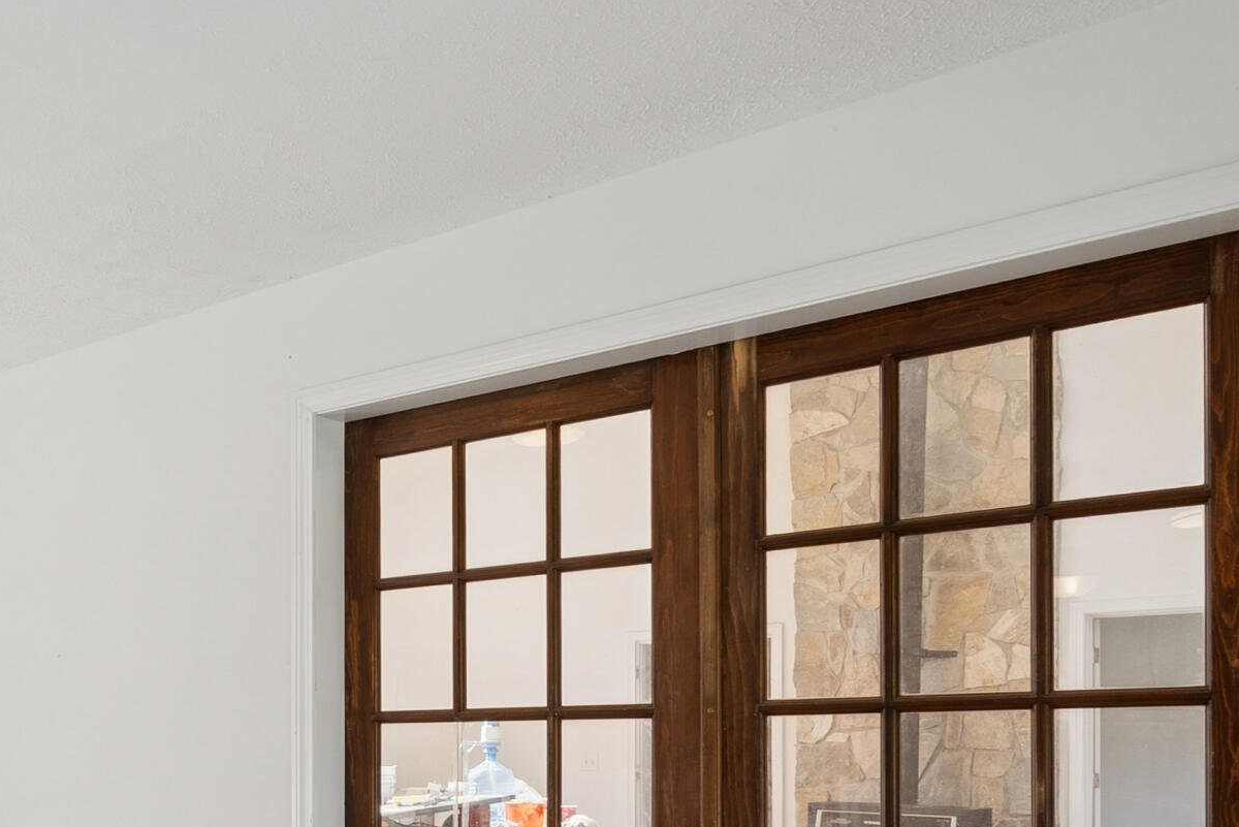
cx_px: -53
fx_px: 1377
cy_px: 769
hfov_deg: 41.0
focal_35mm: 40
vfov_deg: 31.6
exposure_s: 1/100
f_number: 7.1
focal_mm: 16
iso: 320
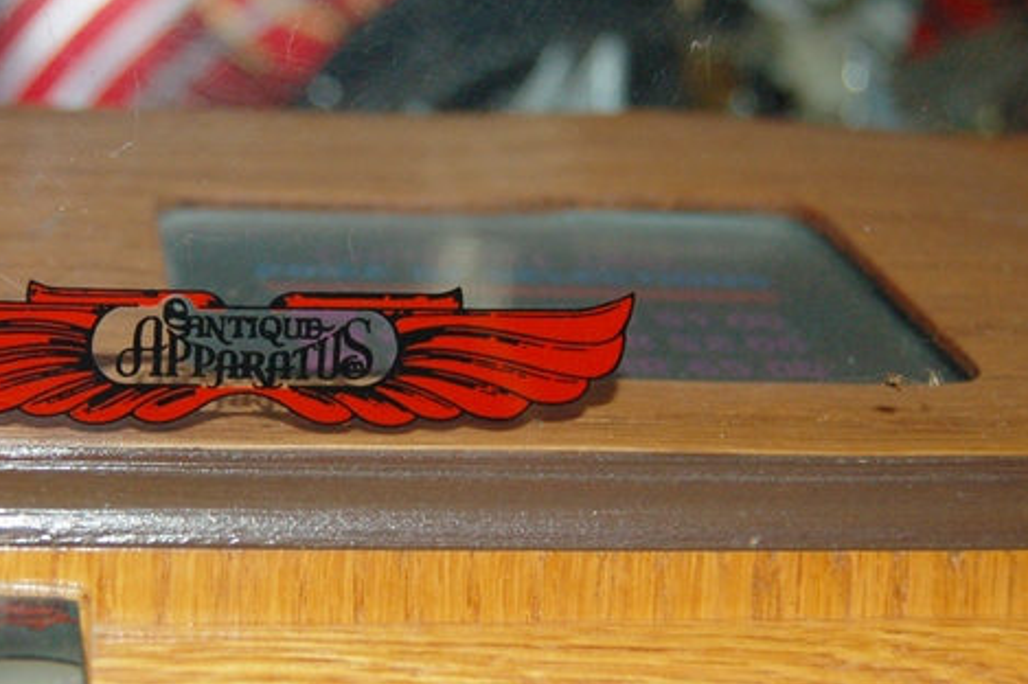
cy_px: 360
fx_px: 2140
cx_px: 252
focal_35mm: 75
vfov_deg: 18.2
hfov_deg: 26.6
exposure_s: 1/60
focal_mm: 26
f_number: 4.2
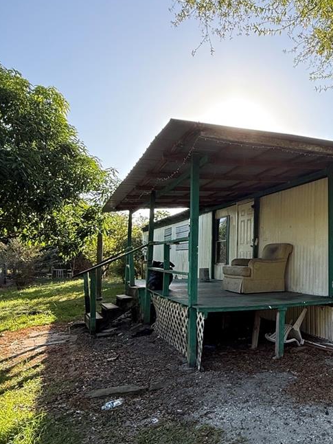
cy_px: 251
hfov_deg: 48.9
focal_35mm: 26
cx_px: 283
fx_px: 333
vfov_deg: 67.0
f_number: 2.2
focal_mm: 2.22
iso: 64
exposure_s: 1/400
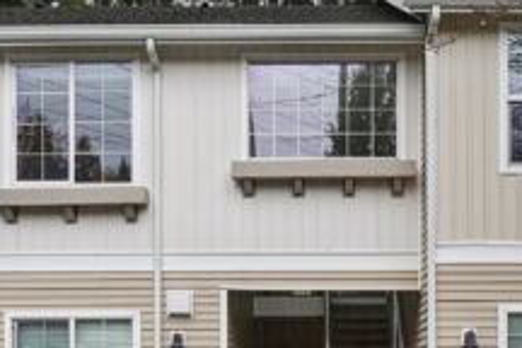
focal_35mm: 61
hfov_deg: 32.8
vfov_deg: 21.9
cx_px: 321
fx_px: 884
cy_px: 284
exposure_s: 1/125
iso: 320
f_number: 8
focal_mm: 22
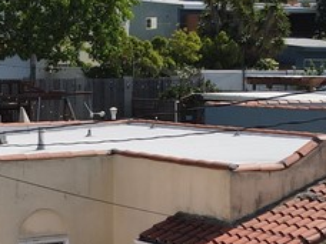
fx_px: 1017
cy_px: 274
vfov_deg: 13.4
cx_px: 127
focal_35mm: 108
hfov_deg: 18.2
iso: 100
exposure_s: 1/800
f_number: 2.8
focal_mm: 4.5
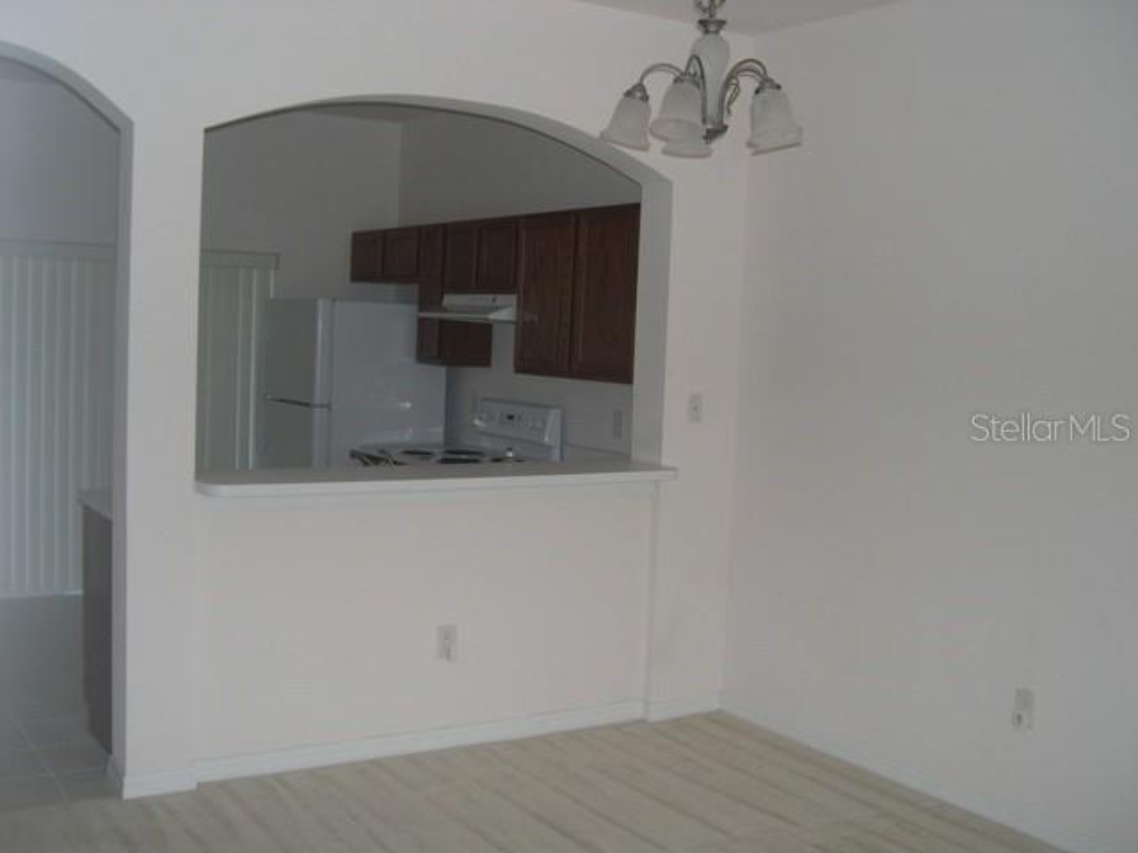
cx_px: 569
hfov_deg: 49.0
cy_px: 426
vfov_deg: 37.7
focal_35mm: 38
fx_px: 1249
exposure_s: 1/60
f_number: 2.8
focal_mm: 8
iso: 100
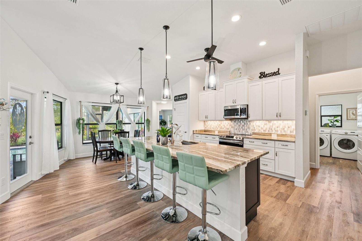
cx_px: 181
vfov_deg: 81.2
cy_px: 120
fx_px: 141
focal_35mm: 14
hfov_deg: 104.3
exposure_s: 1/30
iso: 400
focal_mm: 14
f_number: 8
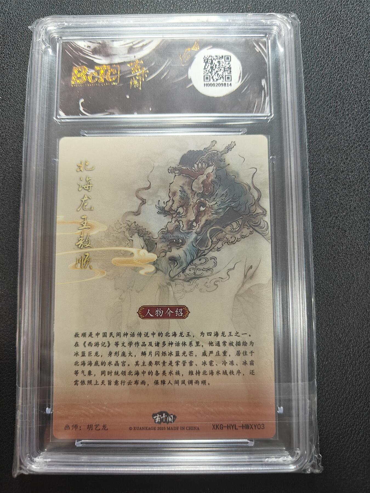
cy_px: 246
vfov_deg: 71.6
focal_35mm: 24
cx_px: 185
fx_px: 342
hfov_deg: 56.8
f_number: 1.8
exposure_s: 1/50
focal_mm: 5.59
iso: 160
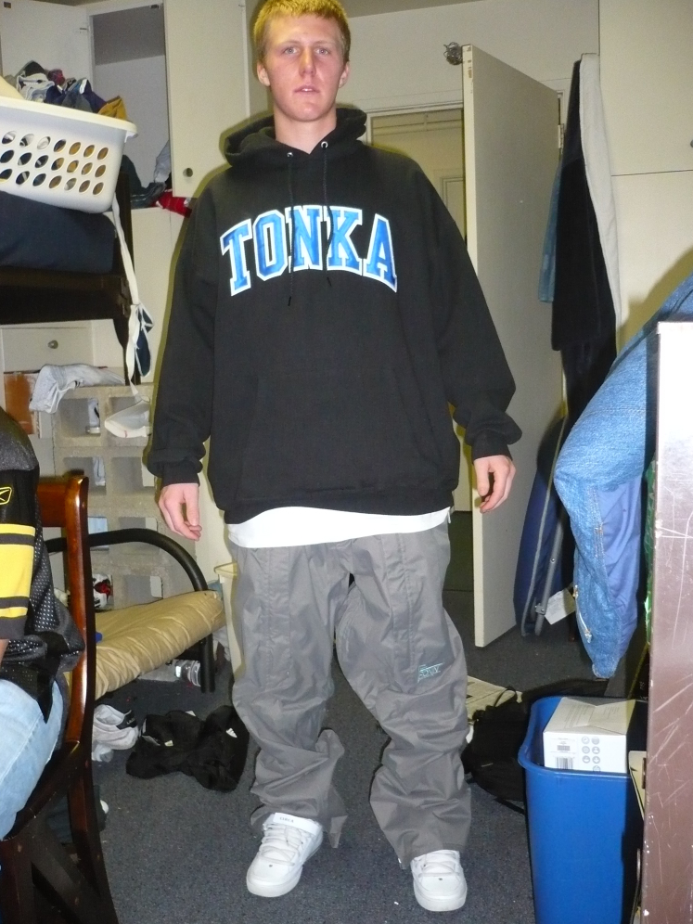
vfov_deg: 51.4
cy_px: 469
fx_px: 961
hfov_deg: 39.7
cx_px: 353
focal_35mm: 36
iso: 400
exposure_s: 1/30
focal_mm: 5.8
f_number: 2.8
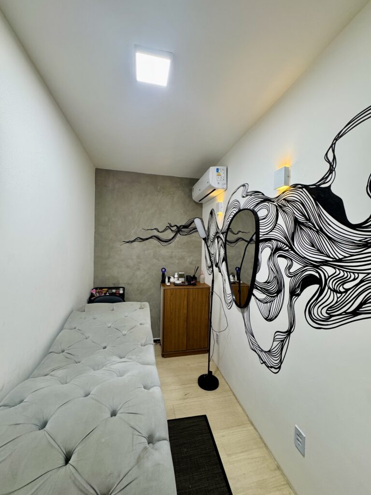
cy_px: 248
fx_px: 200
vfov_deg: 102.1
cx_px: 186
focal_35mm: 14
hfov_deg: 85.7
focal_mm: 2.22
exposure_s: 1/60
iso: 200
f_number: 2.2
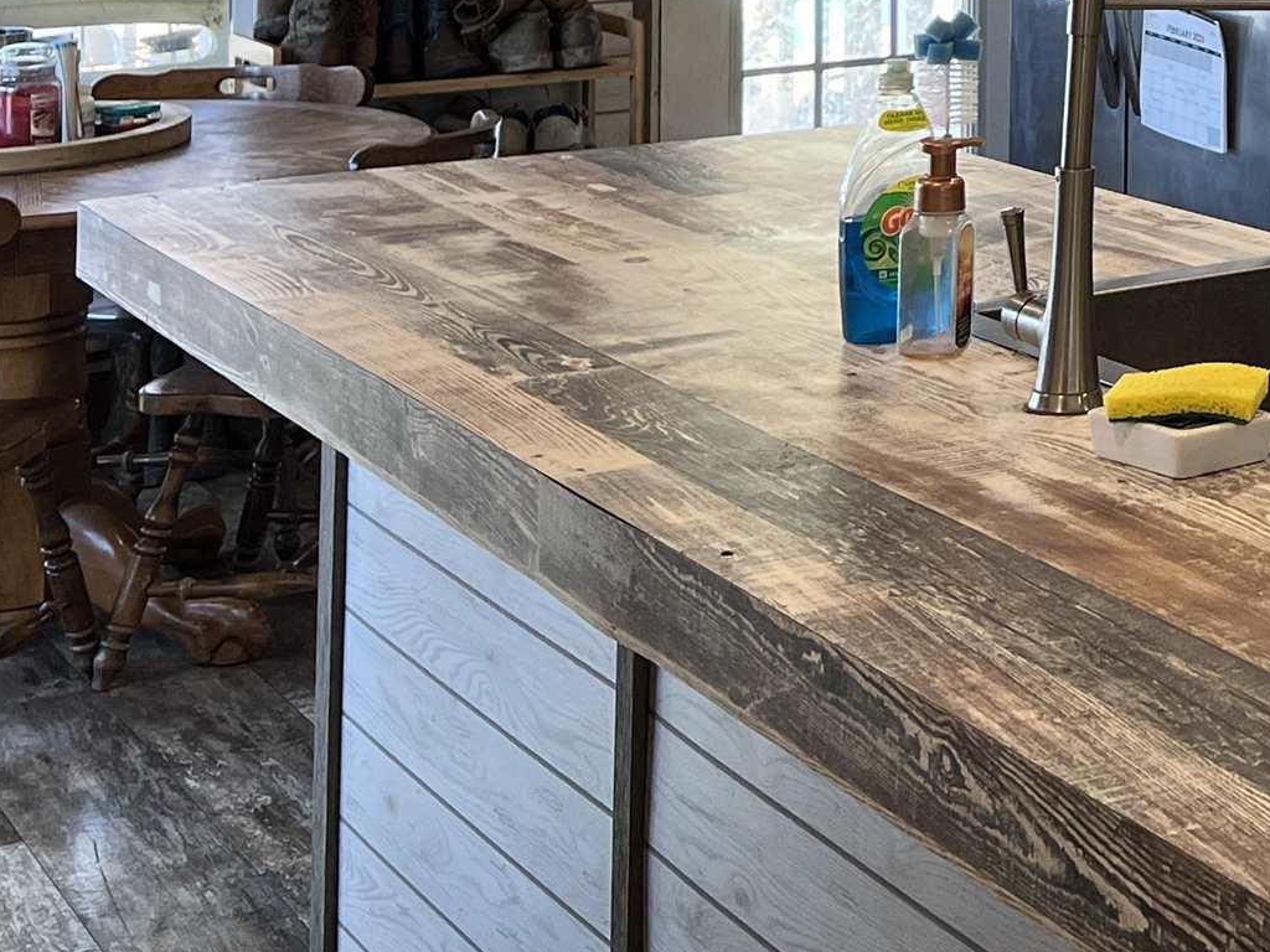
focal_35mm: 78
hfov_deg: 22.5
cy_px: -353
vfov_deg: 17.5
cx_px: 1621
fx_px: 2862
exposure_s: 1/120
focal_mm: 5.7
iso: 125
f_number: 1.5
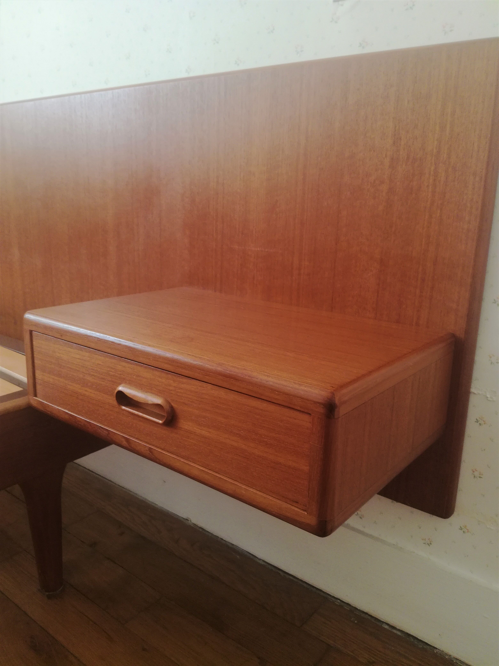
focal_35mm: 27
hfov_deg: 51.4
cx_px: 250
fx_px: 519
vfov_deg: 65.3
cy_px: 333
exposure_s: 1/33.3
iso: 64
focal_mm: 3.79
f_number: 2
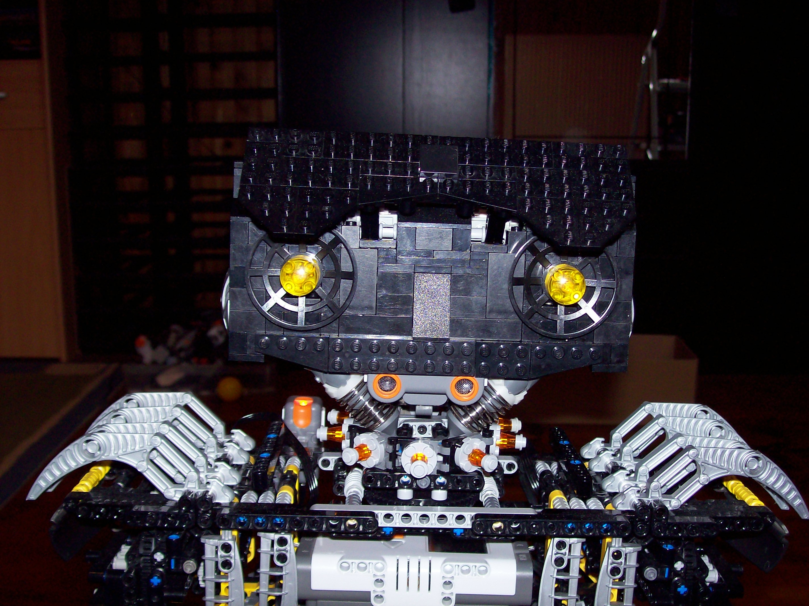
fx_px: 1051
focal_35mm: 45
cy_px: 303
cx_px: 404
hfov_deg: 42.1
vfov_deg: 32.2
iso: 80
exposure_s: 1/73.1
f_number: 3
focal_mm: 7.6
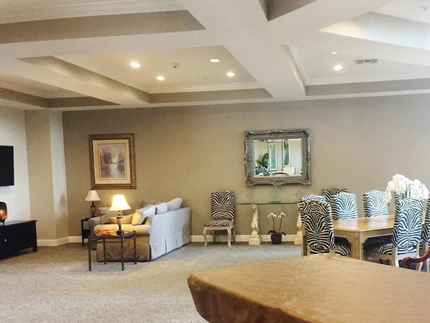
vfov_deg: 35.7
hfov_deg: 46.5
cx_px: 262
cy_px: 207
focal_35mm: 40
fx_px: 497
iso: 200
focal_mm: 4.15
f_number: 2.2
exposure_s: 1/30
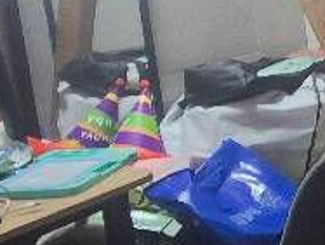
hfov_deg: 18.7
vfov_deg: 20.8
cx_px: 633
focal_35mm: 71
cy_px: 120
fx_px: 668
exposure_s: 1/50
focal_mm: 2.2
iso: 250
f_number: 2.2
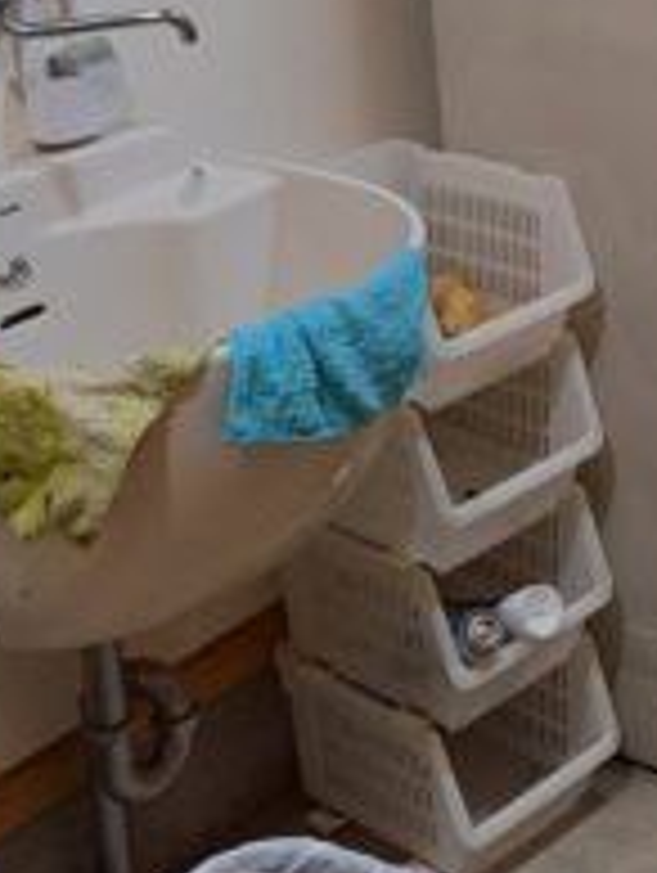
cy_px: -180
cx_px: 940
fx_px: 1995
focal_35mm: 79
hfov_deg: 17.2
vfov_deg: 22.7
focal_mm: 5.23
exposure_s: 1/50
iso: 125
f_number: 1.8
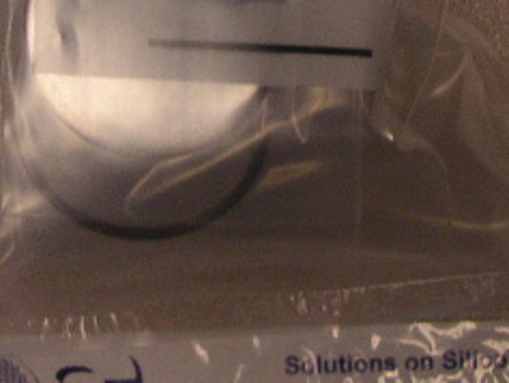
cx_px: 185
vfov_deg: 14.5
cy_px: -15
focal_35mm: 100
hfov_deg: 19.6
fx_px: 1471
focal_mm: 6.1
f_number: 2.8
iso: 64
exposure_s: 1/45
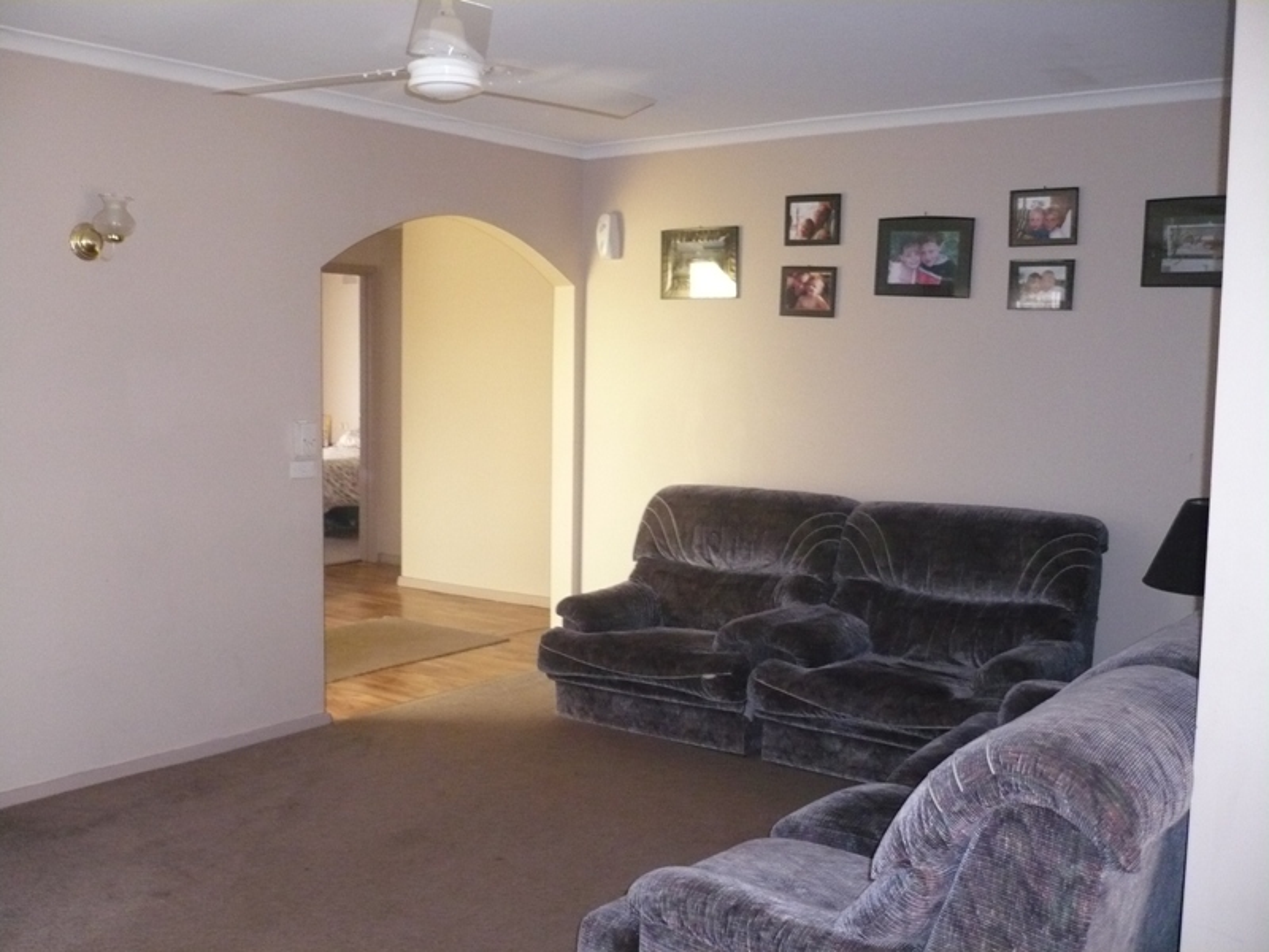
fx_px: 1283
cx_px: 634
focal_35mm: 35
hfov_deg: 52.6
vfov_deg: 40.7
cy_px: 476
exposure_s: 1/30
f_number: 2.8
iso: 400
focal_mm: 5.8
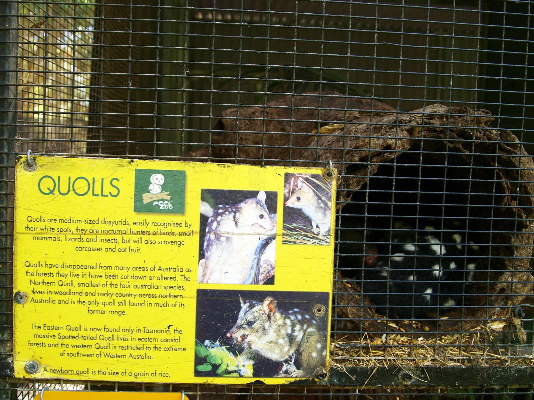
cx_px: 267
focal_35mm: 46
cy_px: 200
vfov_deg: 31.5
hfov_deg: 41.2
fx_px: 710
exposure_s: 1/25
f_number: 5.6
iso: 160
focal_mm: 23
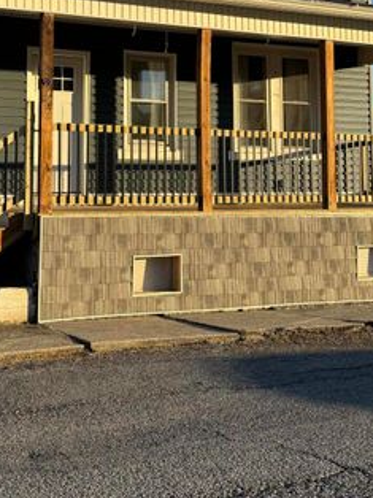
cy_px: 115
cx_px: 159
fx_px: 734
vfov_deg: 36.5
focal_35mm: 51
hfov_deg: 28.5
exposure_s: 1/2415
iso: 80
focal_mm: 6.86
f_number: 1.78
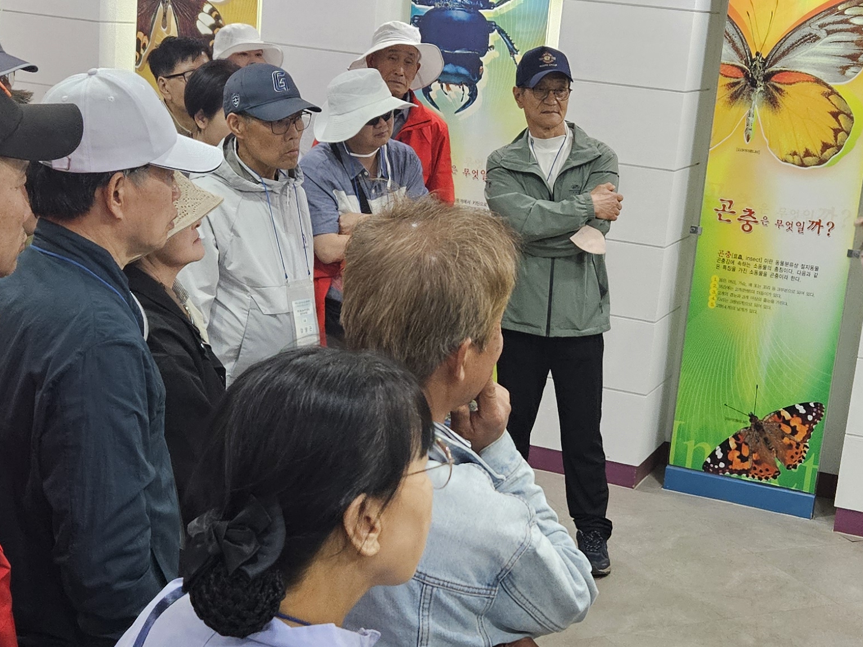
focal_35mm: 60
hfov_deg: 32.1
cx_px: 529
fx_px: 1496
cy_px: 348
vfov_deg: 24.4
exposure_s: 1/120
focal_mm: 5.4
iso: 640
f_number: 1.8
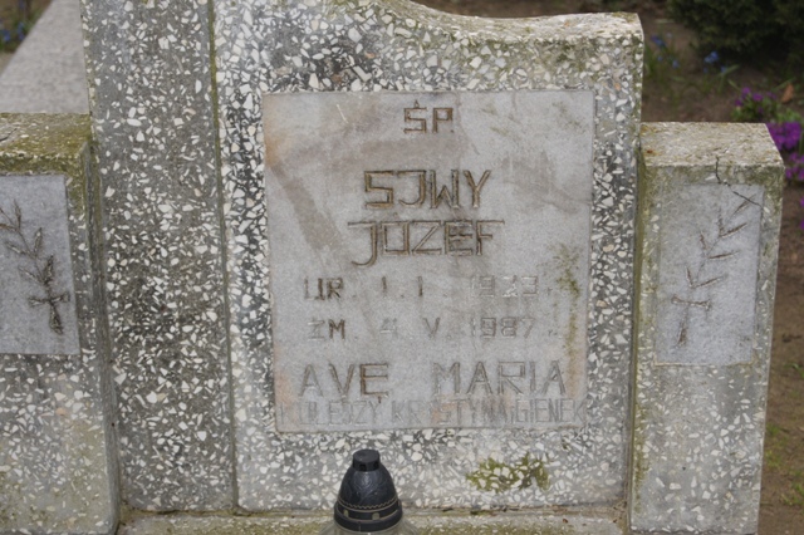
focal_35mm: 82
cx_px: 402
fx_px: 1841
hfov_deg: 24.6
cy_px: 268
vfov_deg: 16.5
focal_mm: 55
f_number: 5.6
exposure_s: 1/125
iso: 320
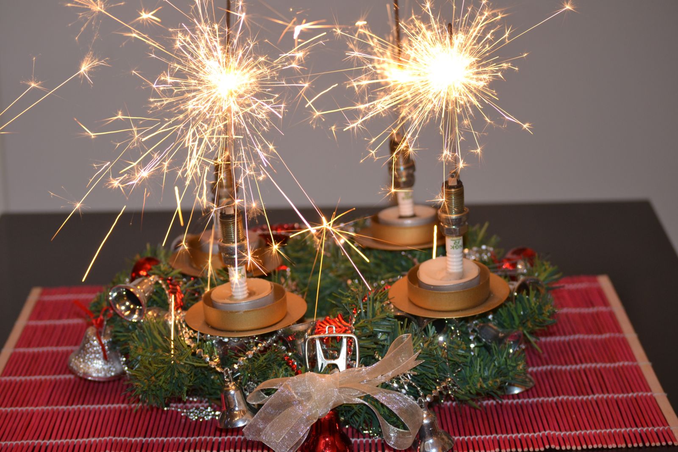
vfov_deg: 15.2
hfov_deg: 22.6
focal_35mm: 90
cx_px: 339
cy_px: 226
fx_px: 1695
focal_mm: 60
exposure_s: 1/30
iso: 400
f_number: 4.2
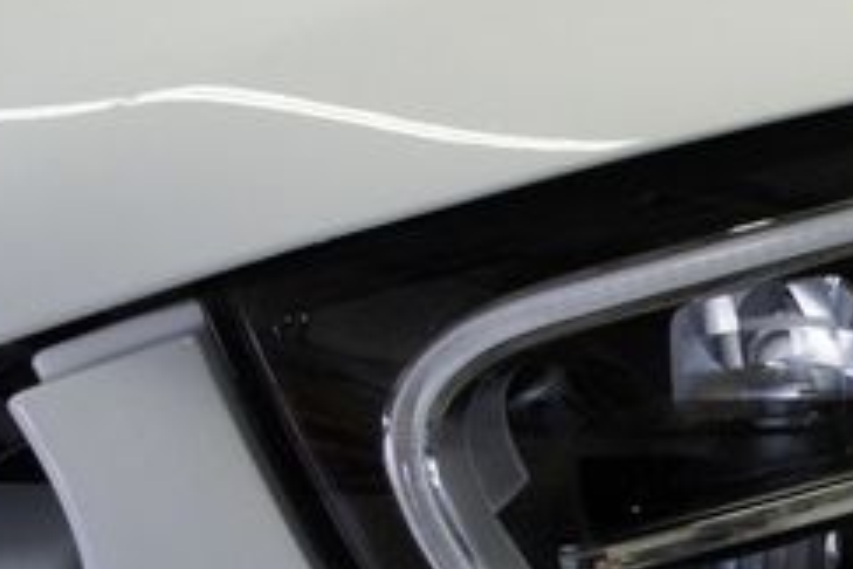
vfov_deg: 19.1
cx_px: 958
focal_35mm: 71
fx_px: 1682
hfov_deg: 26.1
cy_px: 429
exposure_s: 1/250
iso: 1000
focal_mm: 18
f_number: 4.5
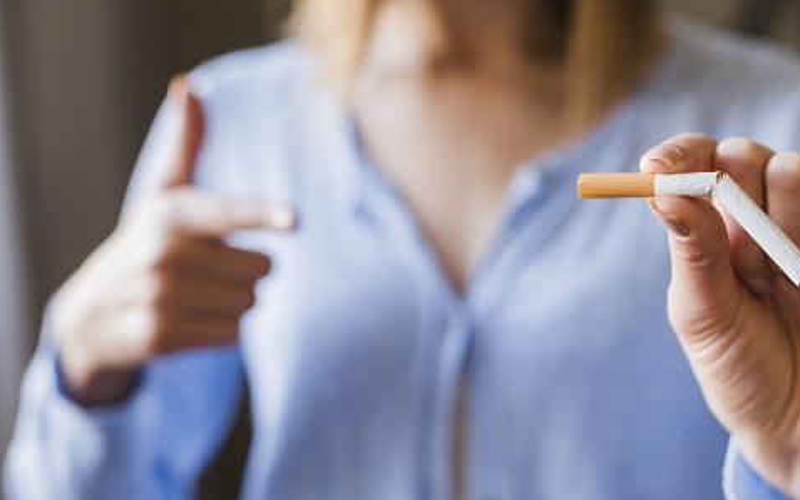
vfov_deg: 20.3
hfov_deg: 31.9
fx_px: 1396
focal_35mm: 64
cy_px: 293
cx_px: 469
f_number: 3.2
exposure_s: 1/160
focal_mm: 50
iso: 320
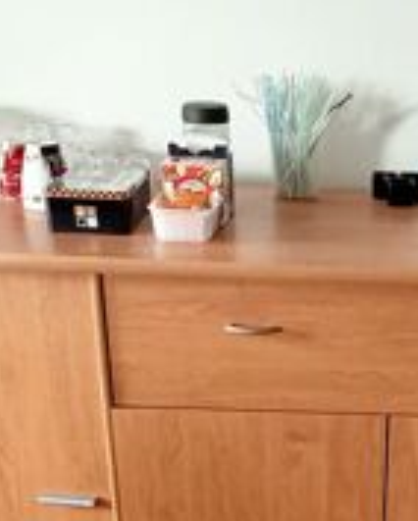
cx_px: 400
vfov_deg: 24.7
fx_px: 1142
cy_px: 500
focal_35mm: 74
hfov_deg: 20.2
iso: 517
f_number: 2.2
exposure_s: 1/33.3
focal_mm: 3.46
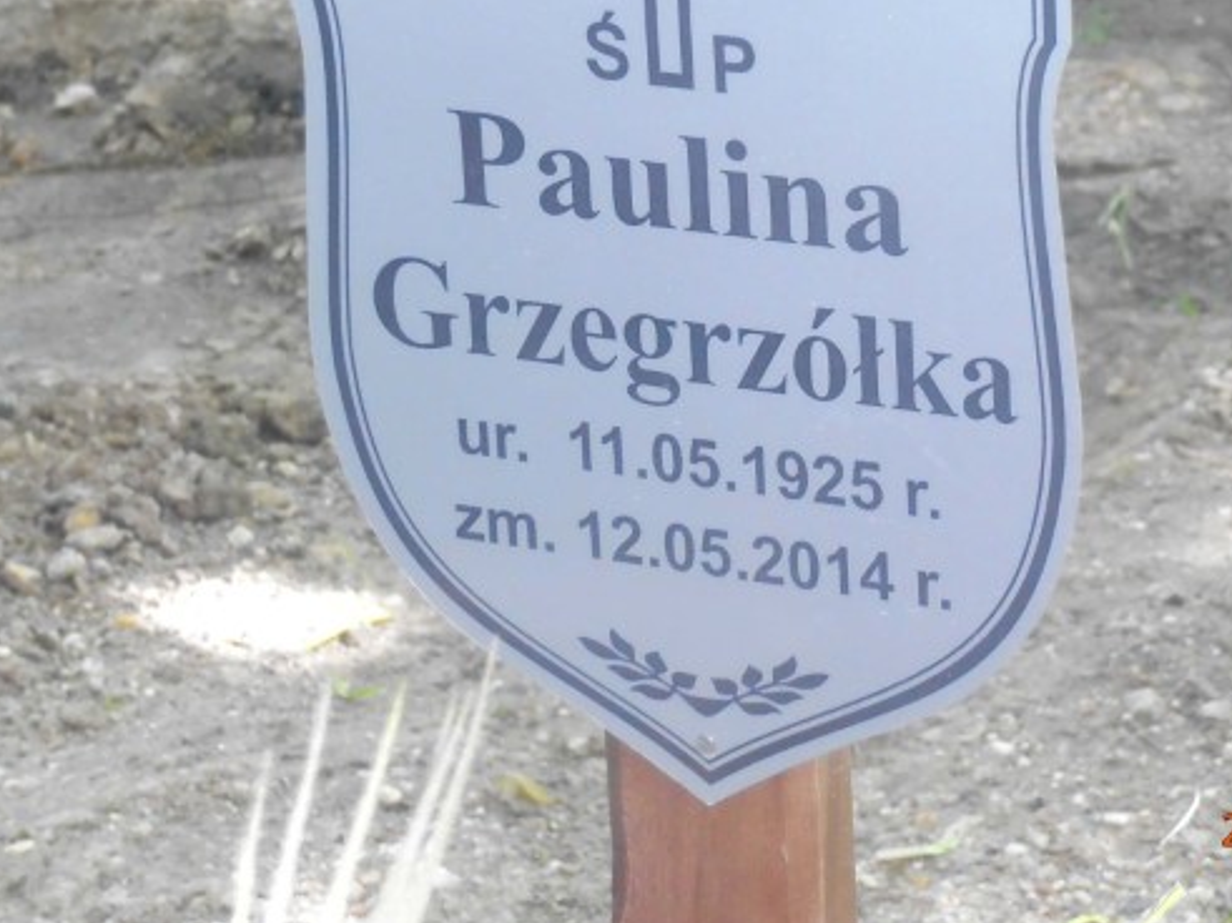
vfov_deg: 8.2
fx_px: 6405
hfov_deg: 11.0
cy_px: 356
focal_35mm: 180
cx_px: 748
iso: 800
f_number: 5.8
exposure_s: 1/80
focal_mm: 24.39
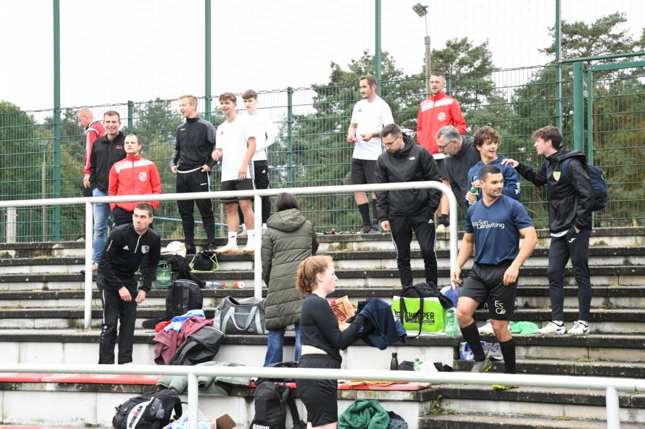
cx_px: 322
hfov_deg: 28.9
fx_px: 1254
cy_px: 214
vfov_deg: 19.4
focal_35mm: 70
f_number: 7.1
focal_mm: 70
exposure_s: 1/640
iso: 6400
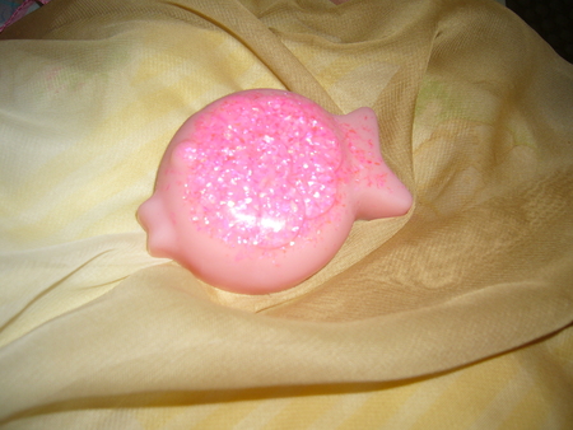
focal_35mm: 35
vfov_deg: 40.7
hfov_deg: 52.6
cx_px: 286
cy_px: 215
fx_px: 580
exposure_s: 1/60
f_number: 2.8
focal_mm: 5.8
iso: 80
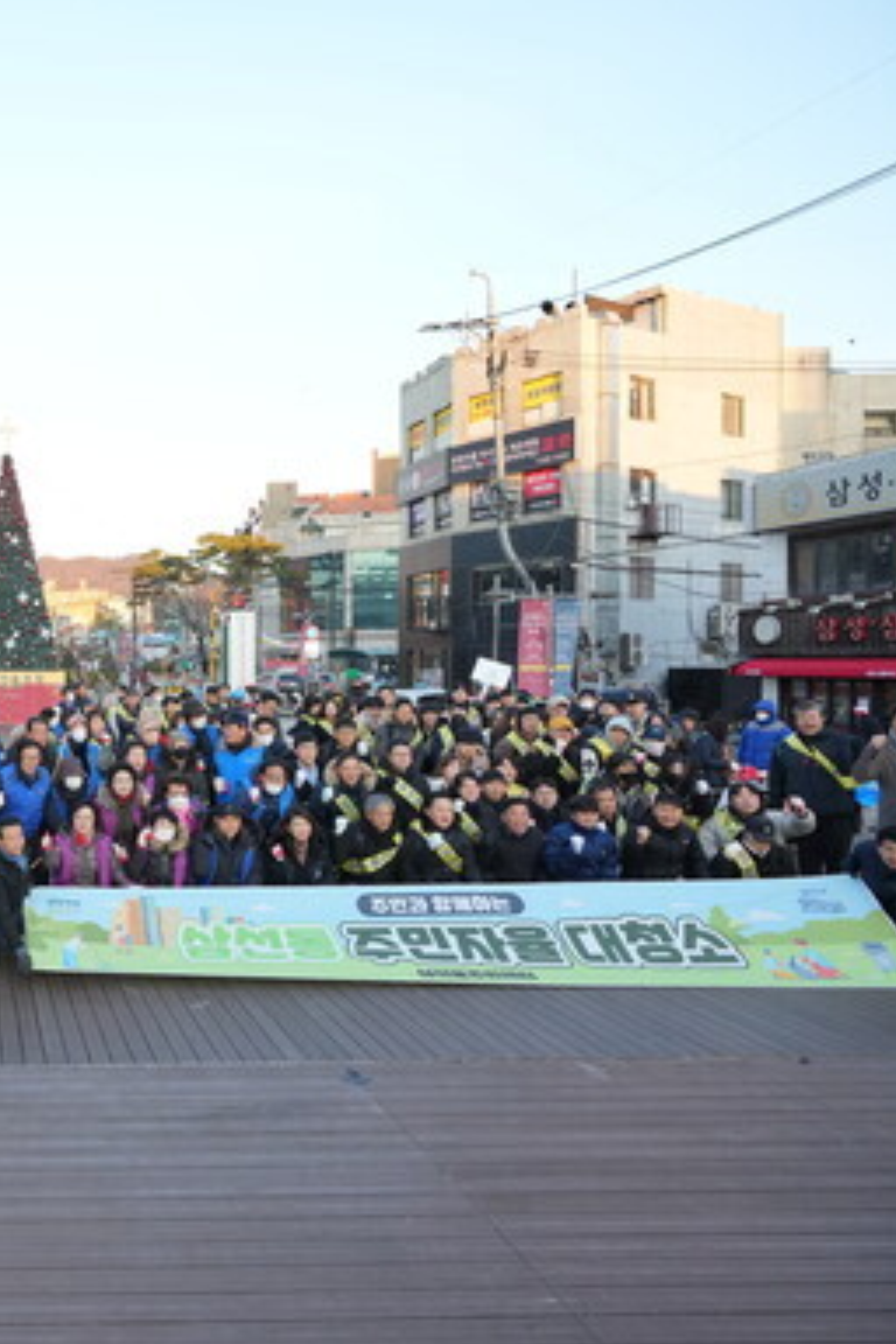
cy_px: 682
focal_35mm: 25
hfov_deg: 43.0
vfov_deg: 71.5
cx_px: -28
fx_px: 933
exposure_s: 1/160
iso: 640
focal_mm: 16
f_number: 5.6
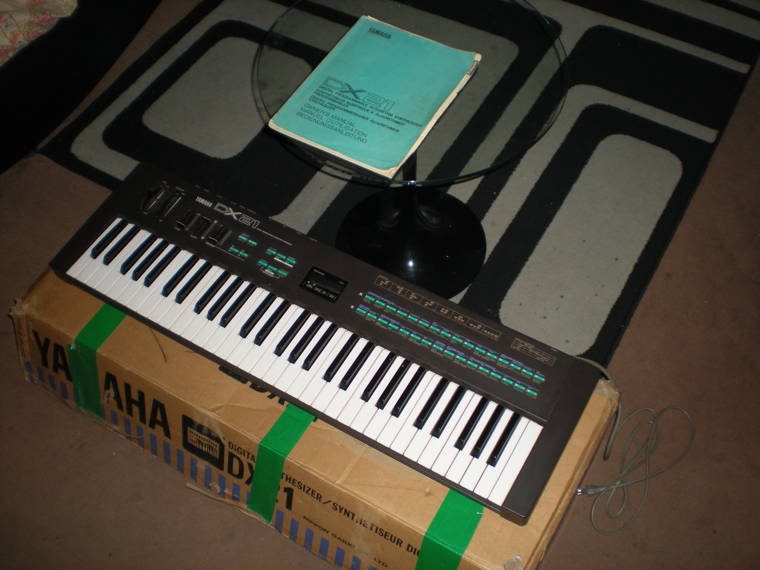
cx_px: 380
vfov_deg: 37.7
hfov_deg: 49.0
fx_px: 834
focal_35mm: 38
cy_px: 285
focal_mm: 6.3
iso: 98
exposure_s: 1/60
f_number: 3.1
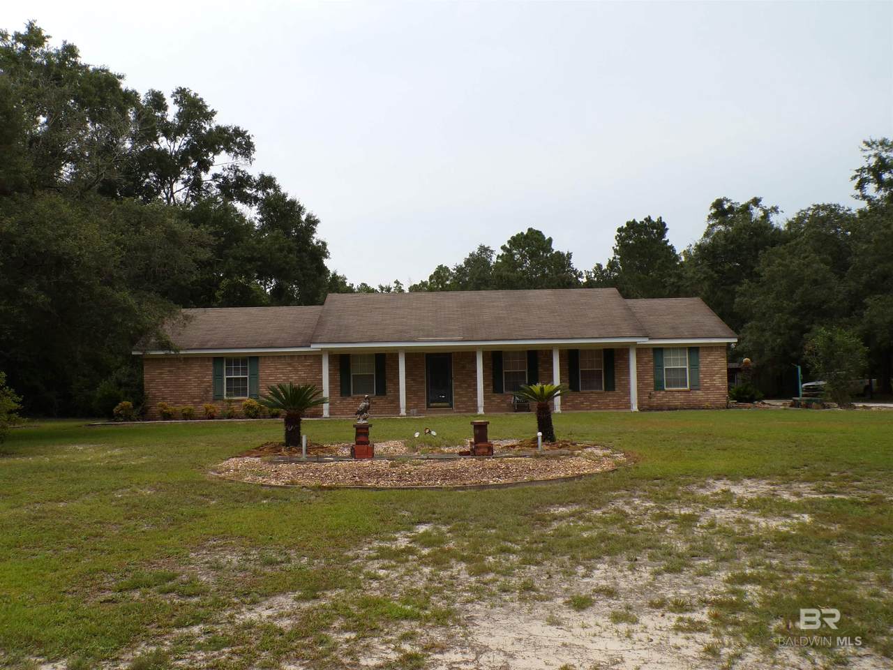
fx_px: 826
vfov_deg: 44.2
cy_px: 335
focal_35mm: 32
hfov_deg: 56.8
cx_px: 446
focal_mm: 5.8
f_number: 4.8
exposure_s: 1/150
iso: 100
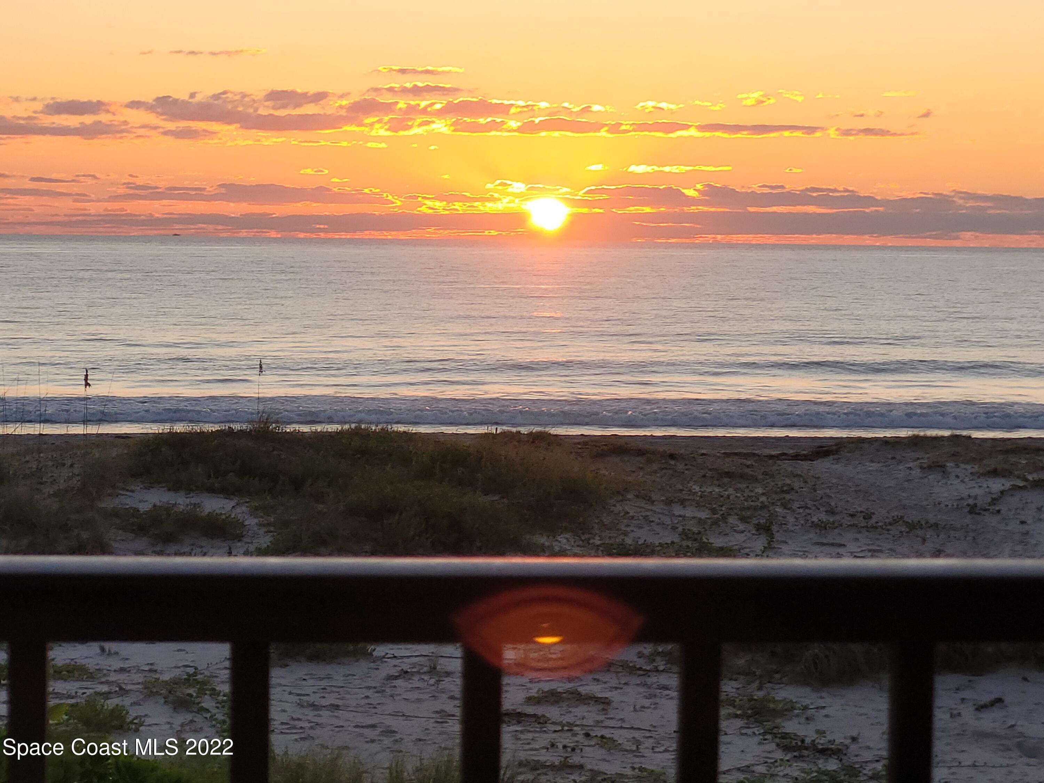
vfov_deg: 19.4
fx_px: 2292
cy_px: 392
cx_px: 522
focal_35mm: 76
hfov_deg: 25.7
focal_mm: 7.12
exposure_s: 1/217
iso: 25
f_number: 2.4
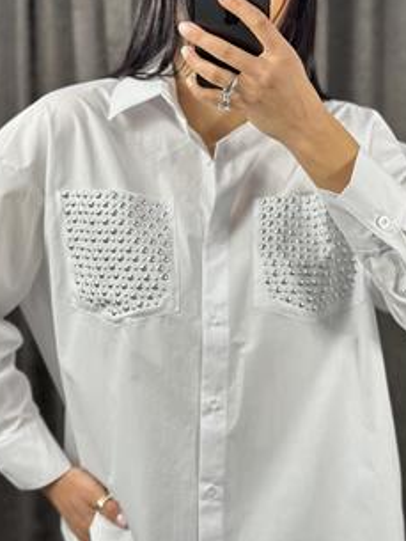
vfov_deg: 29.8
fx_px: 1016
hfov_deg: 22.6
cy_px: 270
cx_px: 222
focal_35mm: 65
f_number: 1.78
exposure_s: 1/100
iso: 80
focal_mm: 6.86
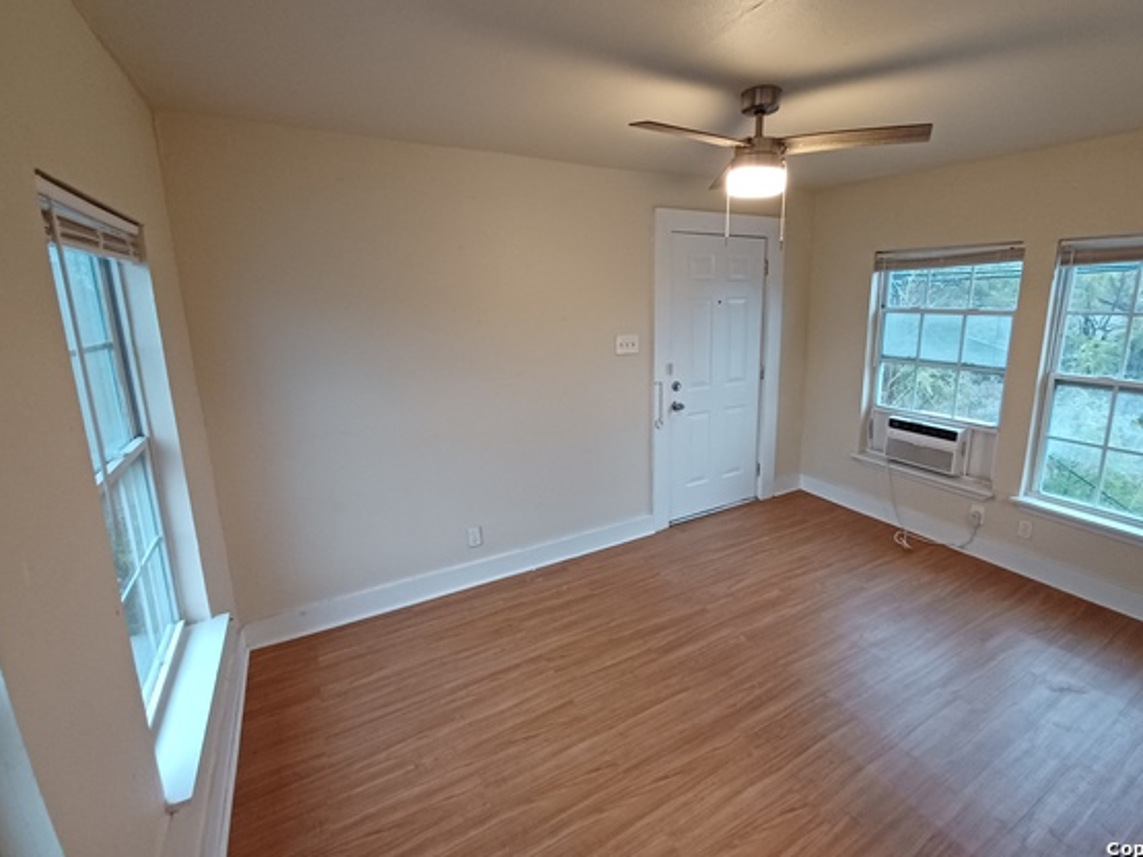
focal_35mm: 15
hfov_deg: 98.1
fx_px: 495
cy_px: 389
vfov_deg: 81.5
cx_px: 608
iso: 200
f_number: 2.2
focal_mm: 1.42
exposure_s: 1/30
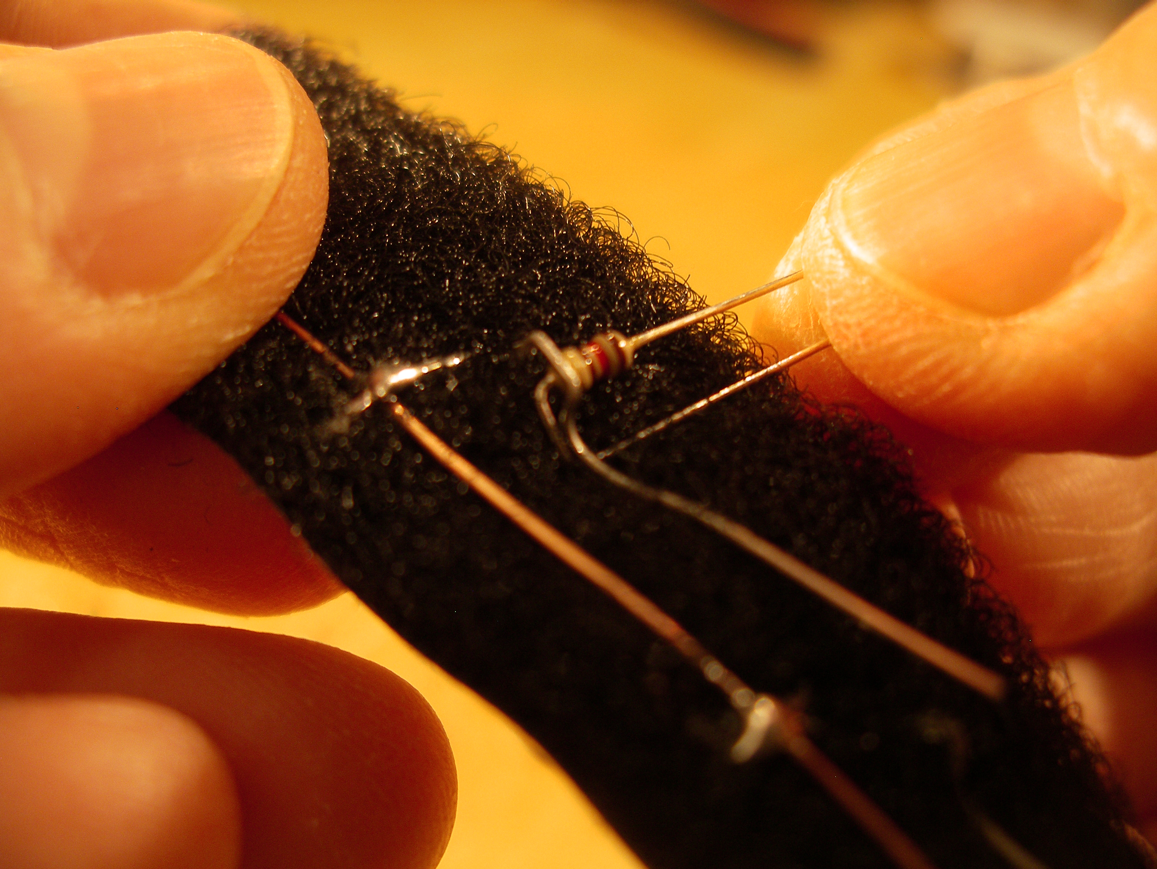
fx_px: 1237
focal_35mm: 37
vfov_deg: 38.7
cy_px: 434
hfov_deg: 50.1
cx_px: 578
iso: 200
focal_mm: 7.8
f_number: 2.8
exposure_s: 1/30
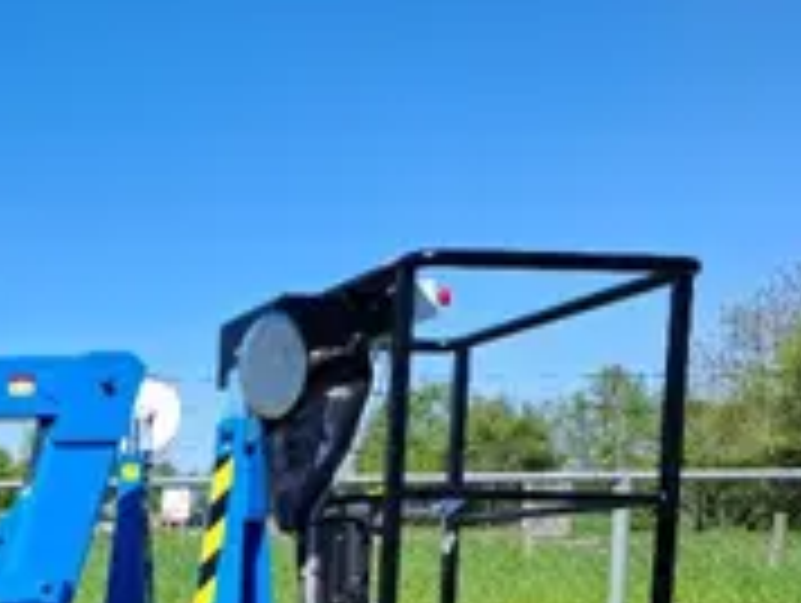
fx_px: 1437
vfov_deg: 21.9
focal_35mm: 62
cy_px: 724
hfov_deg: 26.3
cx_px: -252
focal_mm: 5.54
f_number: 1.8
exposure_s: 1/1418
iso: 50
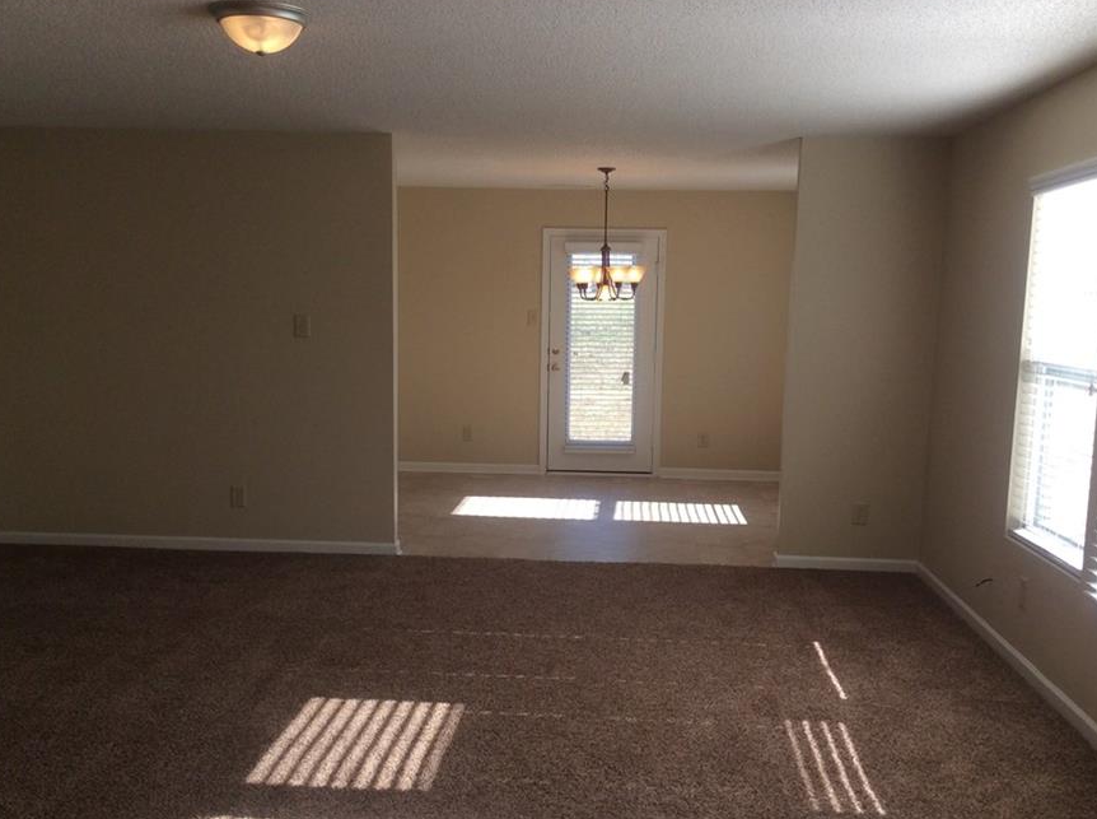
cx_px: 555
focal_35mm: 38
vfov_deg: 37.5
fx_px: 1202
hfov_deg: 49.1
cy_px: 473
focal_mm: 3.3
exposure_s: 1/191
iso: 32
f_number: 2.4
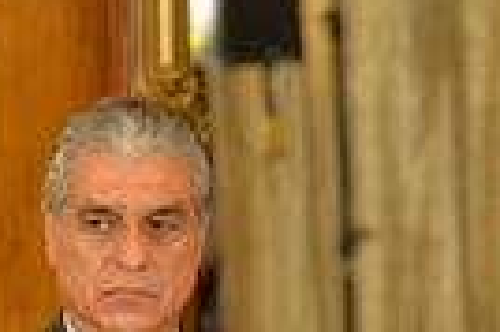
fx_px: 6728
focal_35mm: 485
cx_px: 582
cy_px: 302
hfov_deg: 4.2
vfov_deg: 2.8
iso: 2000
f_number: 4.5
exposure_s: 1/80
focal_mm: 130
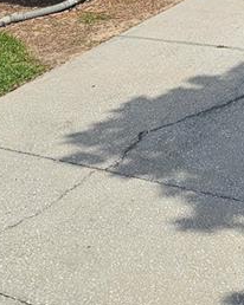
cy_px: -96
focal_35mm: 59
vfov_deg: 26.8
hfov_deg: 24.0
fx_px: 533
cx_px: 274
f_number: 2.2
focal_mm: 2.2
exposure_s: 1/4385
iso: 50
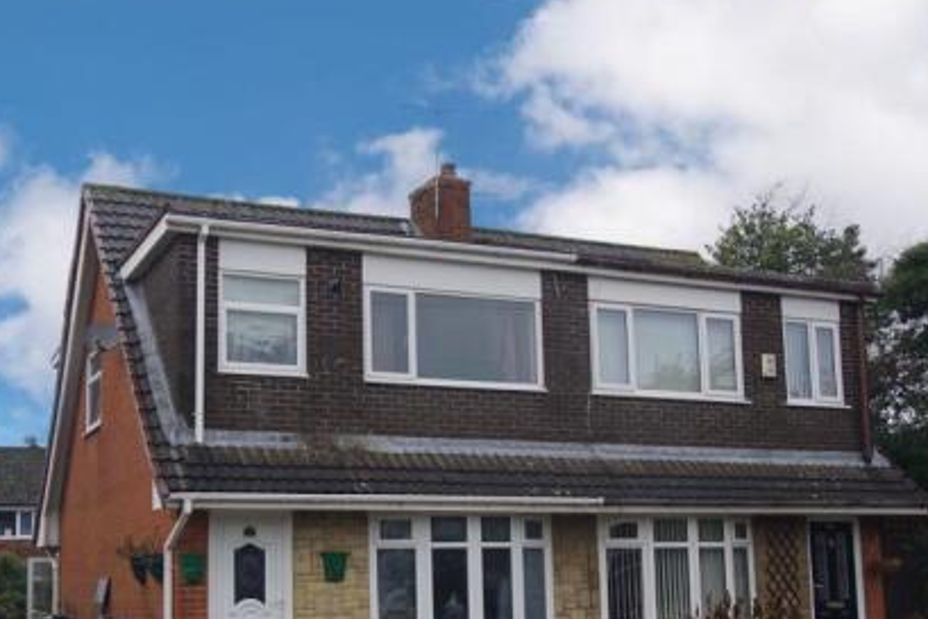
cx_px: 386
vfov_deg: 27.9
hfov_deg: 41.0
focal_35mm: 48
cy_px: 432
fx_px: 1238
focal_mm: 20
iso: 100
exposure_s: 1/60
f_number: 4
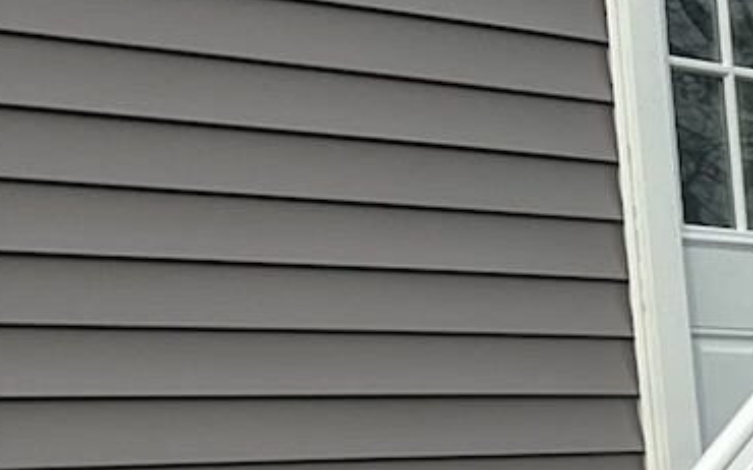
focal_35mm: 141
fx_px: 2893
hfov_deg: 12.8
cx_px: 1549
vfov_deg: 8.8
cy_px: 897
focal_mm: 6.86
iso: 80
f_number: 1.78
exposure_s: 1/2591
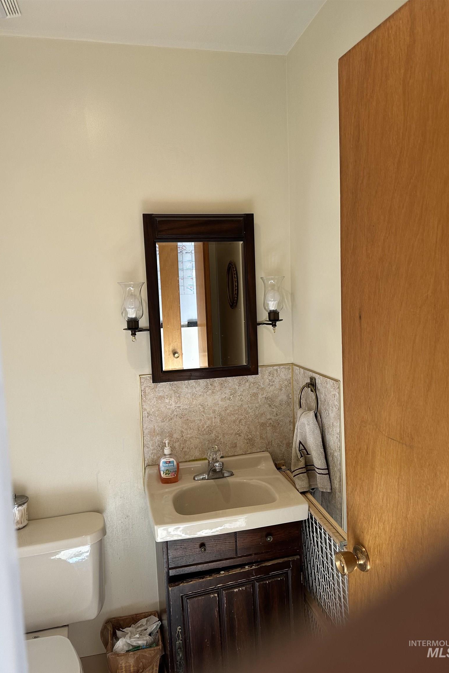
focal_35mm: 25
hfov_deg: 51.3
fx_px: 468
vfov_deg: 71.5
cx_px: 224
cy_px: 337
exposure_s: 1/120
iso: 125
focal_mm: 6.86
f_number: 1.78
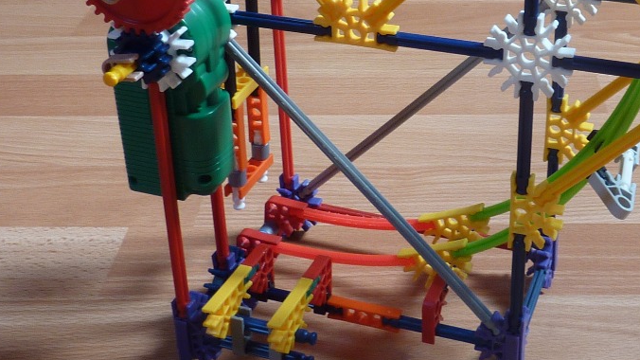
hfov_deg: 35.4
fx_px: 984
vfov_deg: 20.3
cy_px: 41
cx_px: 456
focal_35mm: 58
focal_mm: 4.1
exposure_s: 1/30
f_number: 3.3
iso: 100
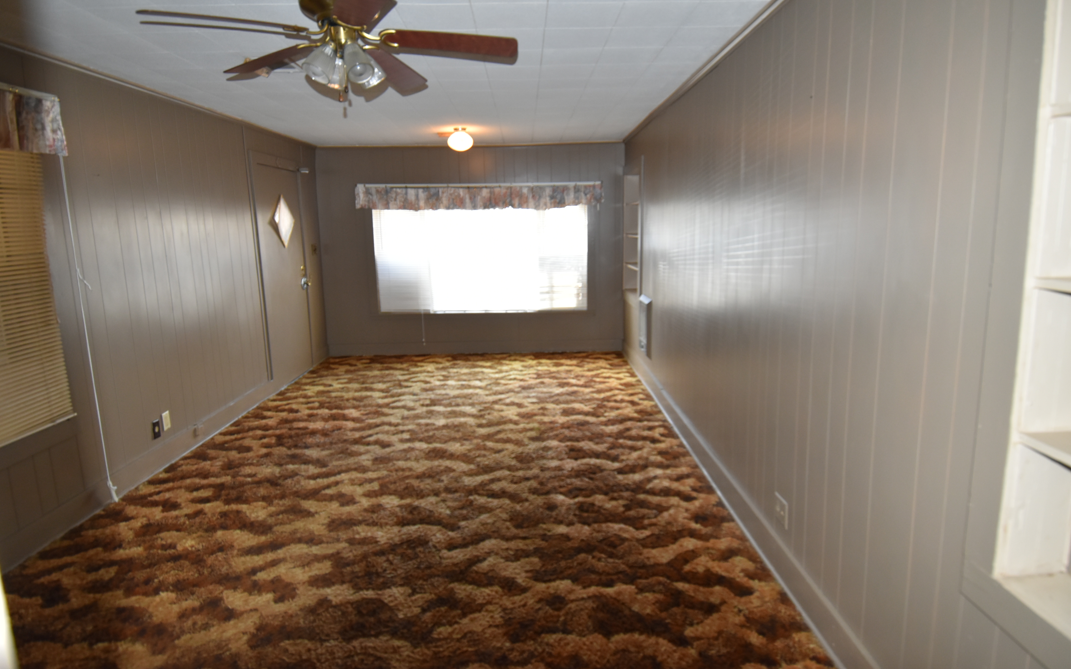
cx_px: 544
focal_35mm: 19
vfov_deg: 62.2
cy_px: 327
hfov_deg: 88.0
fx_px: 555
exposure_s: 1/100
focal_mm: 12
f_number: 5
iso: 800
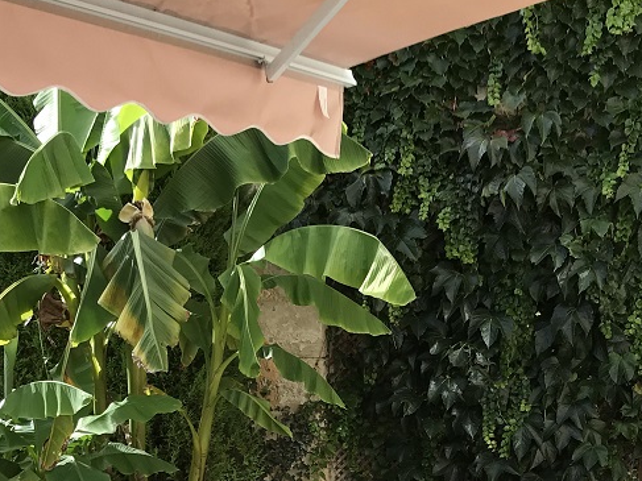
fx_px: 1279
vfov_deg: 20.5
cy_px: 503
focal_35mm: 69
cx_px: 344
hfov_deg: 28.2
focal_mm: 3.99
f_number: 1.8
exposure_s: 1/610
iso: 20
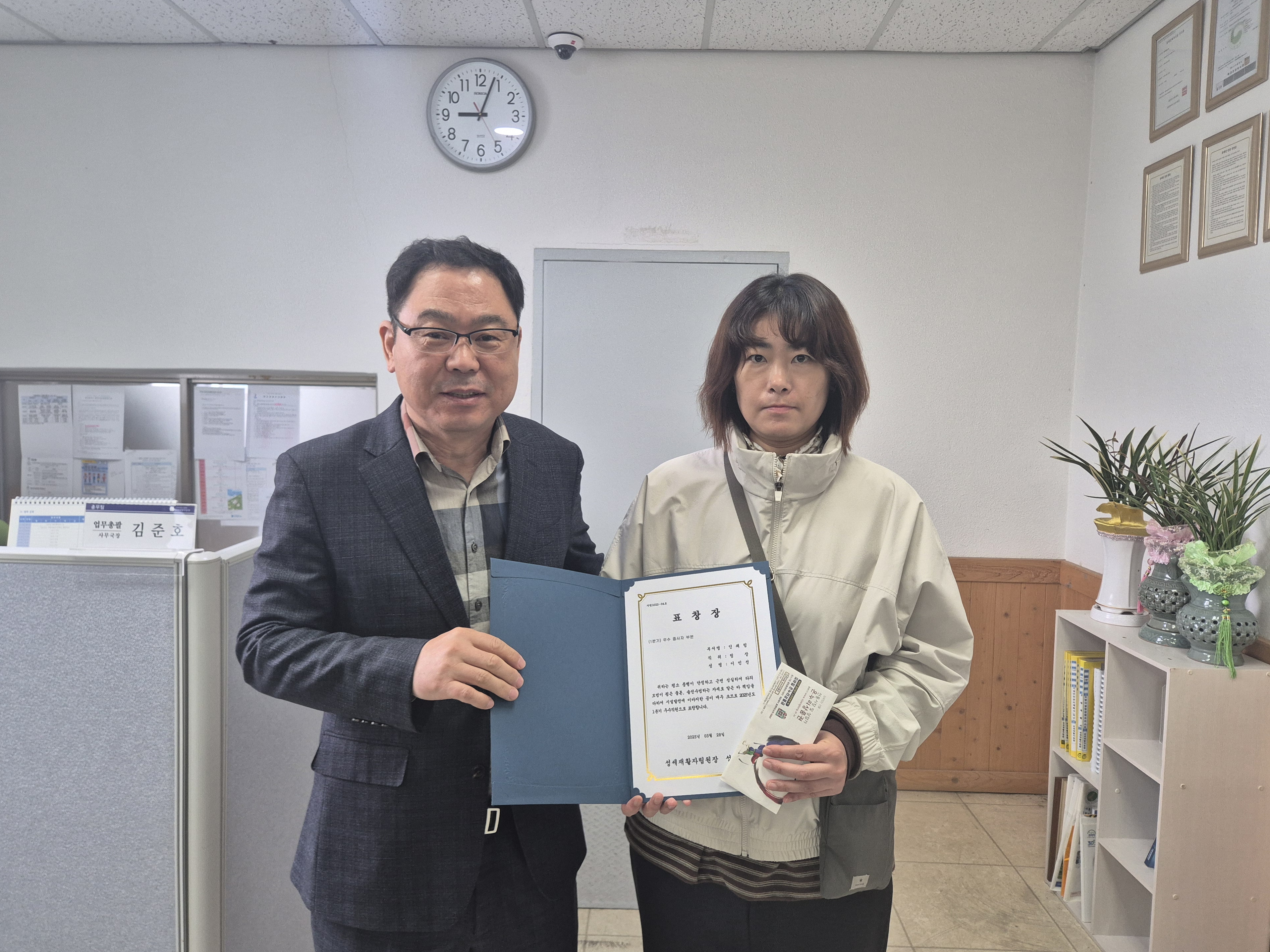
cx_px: 624
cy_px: 457
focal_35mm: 24
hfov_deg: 71.6
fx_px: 881
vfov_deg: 56.8
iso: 250
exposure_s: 1/120
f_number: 1.8
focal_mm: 5.4
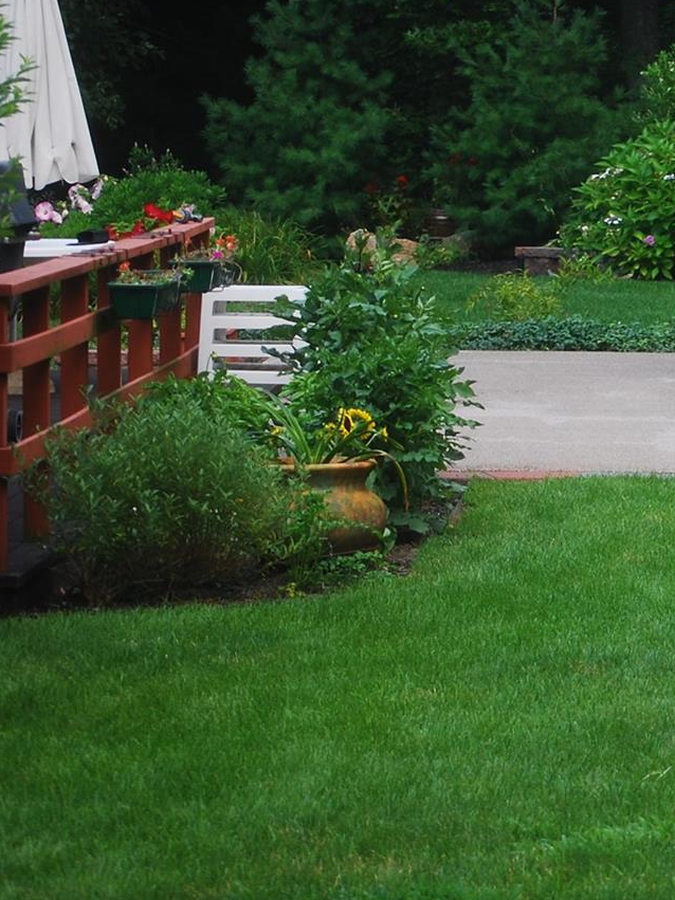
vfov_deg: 10.3
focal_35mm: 191
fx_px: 4971
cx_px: 1056
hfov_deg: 7.6
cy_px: 448
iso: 100
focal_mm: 55
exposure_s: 1/60
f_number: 4.5
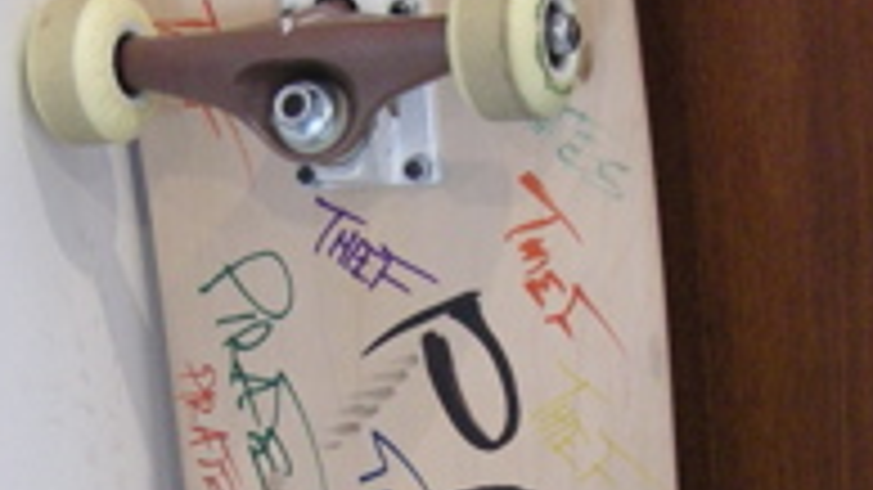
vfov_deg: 11.7
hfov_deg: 21.2
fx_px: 2337
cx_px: 425
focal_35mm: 101
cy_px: 593
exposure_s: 1/14.4
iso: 400
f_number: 2.7
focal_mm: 7.5
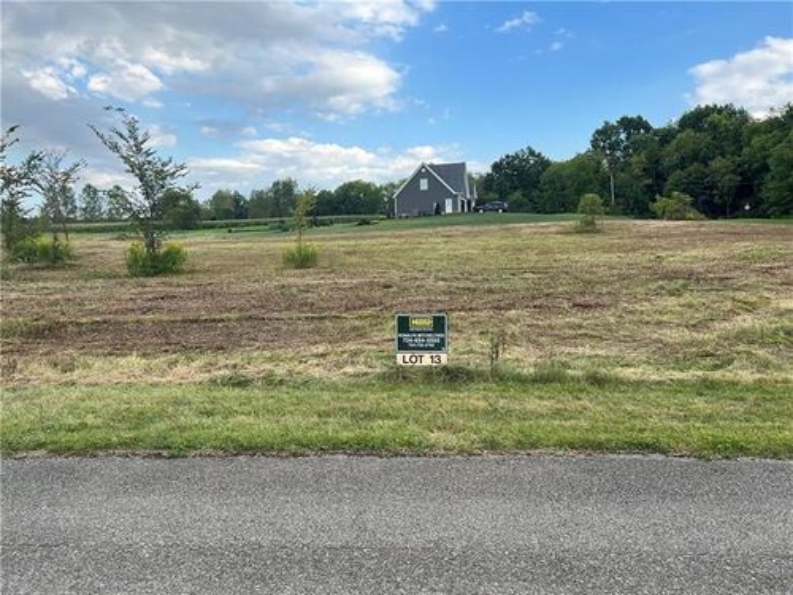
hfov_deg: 67.3
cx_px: 396
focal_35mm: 26
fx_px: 596
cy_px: 298
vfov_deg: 53.1
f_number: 1.5
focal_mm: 5.7
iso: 50
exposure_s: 1/1058
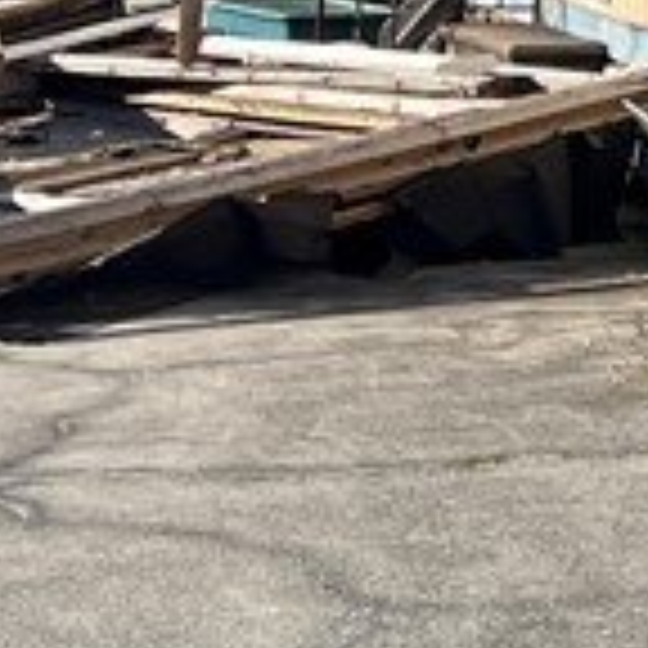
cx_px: 1143
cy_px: -338
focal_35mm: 163
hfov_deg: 10.2
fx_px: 3452
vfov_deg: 10.3
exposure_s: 1/4630
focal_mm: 5.7
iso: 50
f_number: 1.5
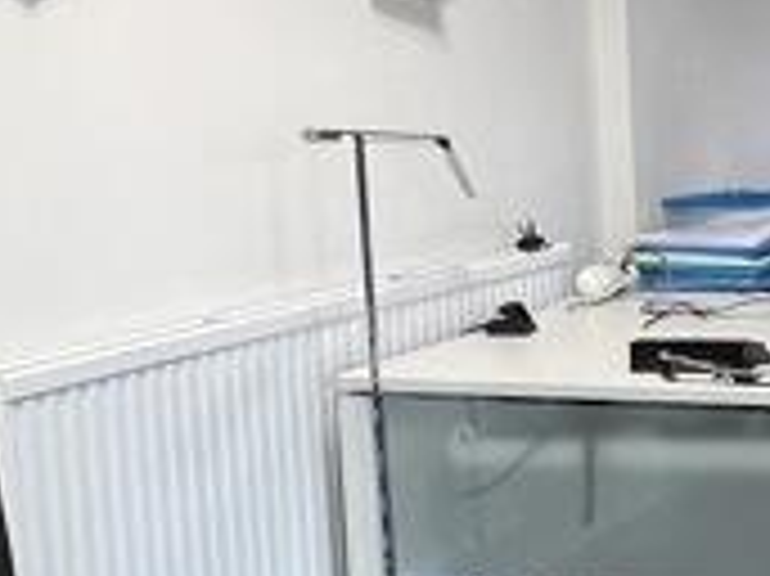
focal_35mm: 78
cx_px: 1067
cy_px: 270
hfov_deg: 21.9
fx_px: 1734
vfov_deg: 18.9
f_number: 1.8
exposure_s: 1/100
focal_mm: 1.57
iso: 125
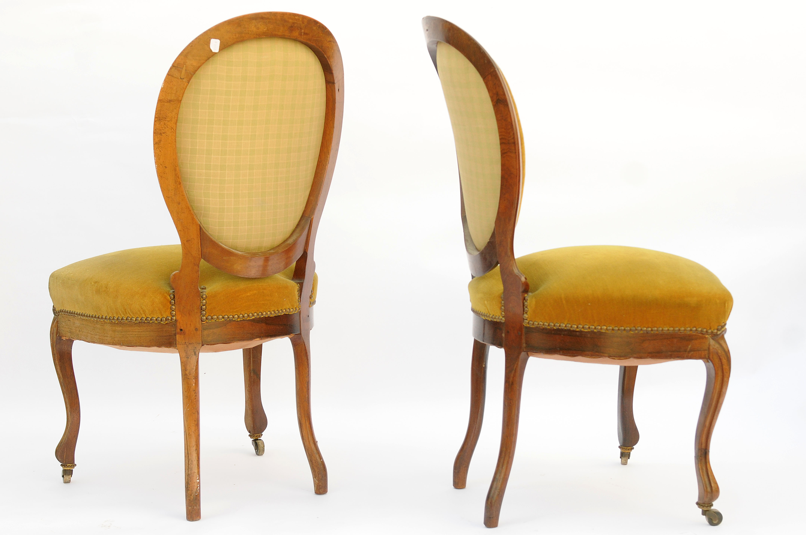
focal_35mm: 48
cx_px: 403
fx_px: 1073
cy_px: 268
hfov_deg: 41.2
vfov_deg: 28.0
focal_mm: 32
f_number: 4.5
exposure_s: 1/250
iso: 320
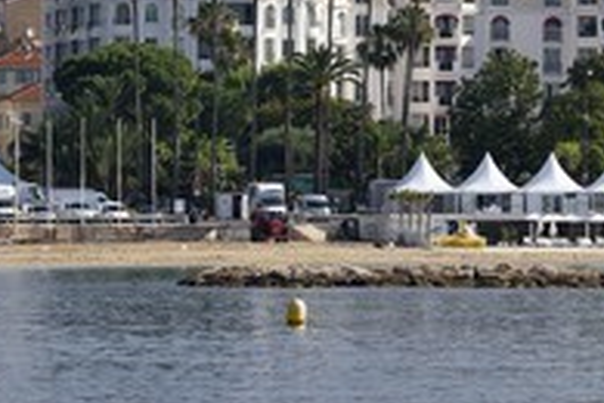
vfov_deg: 3.7
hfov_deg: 5.6
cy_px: 59
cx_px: 607
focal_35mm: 367
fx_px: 6157
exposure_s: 1/400
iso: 200
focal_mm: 170
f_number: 10
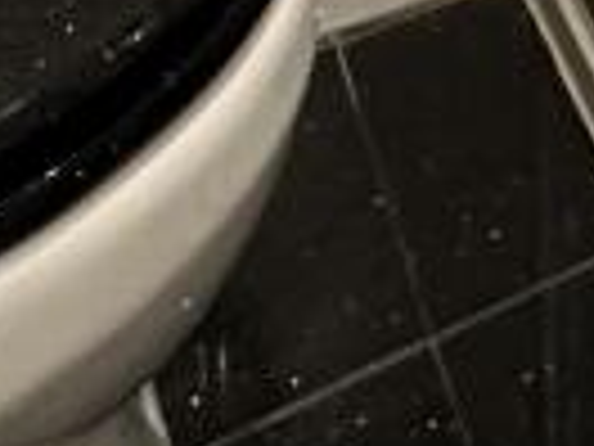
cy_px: -1149
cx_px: 1341
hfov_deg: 13.9
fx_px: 1870
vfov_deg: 8.9
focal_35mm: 109
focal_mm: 2.22
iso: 400
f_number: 2.2
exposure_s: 1/50
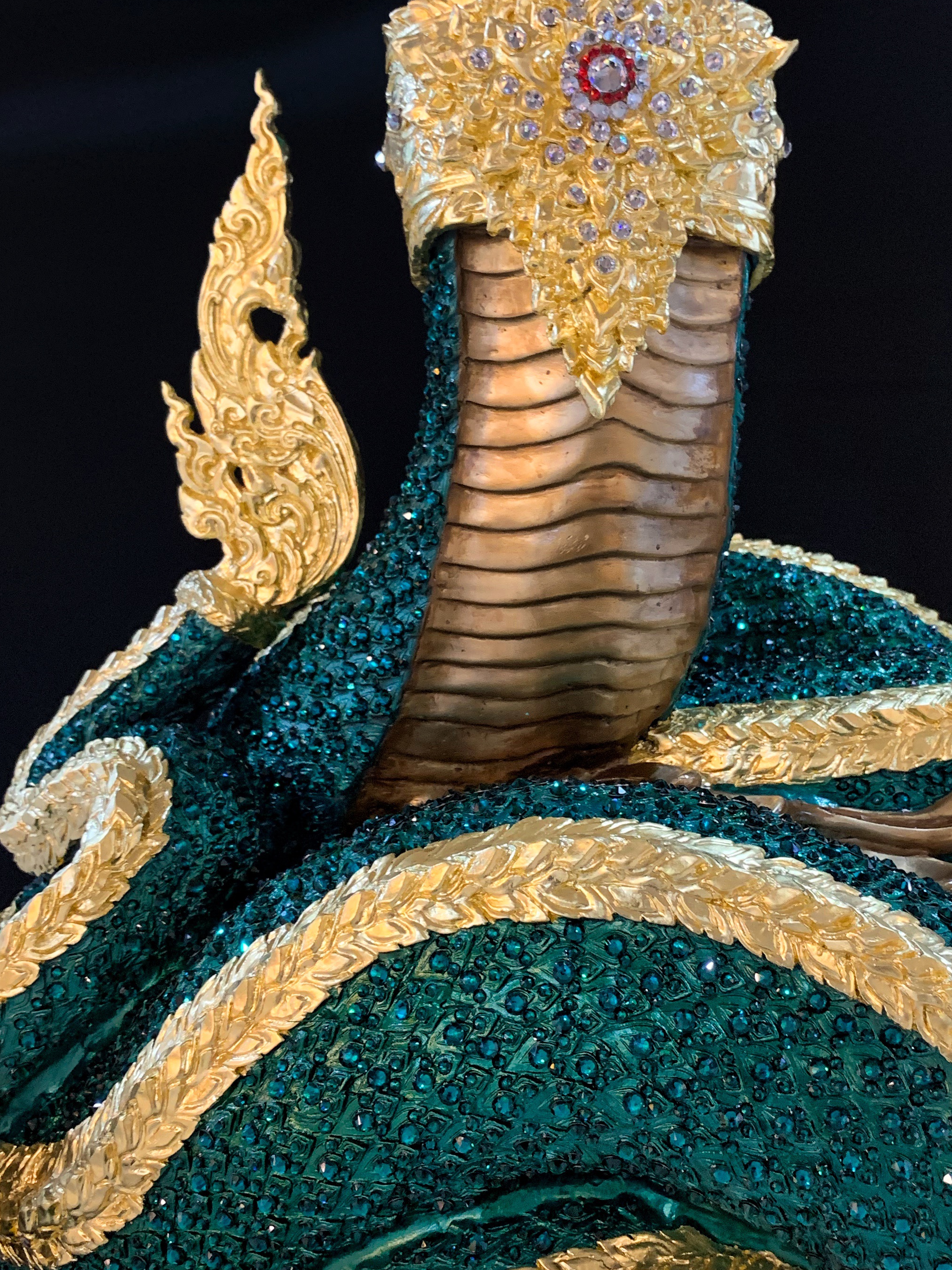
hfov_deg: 36.7
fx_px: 1430
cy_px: 621
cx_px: 562
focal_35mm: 39
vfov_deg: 47.9
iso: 400
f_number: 1.8
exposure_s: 1/33
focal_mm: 4.25
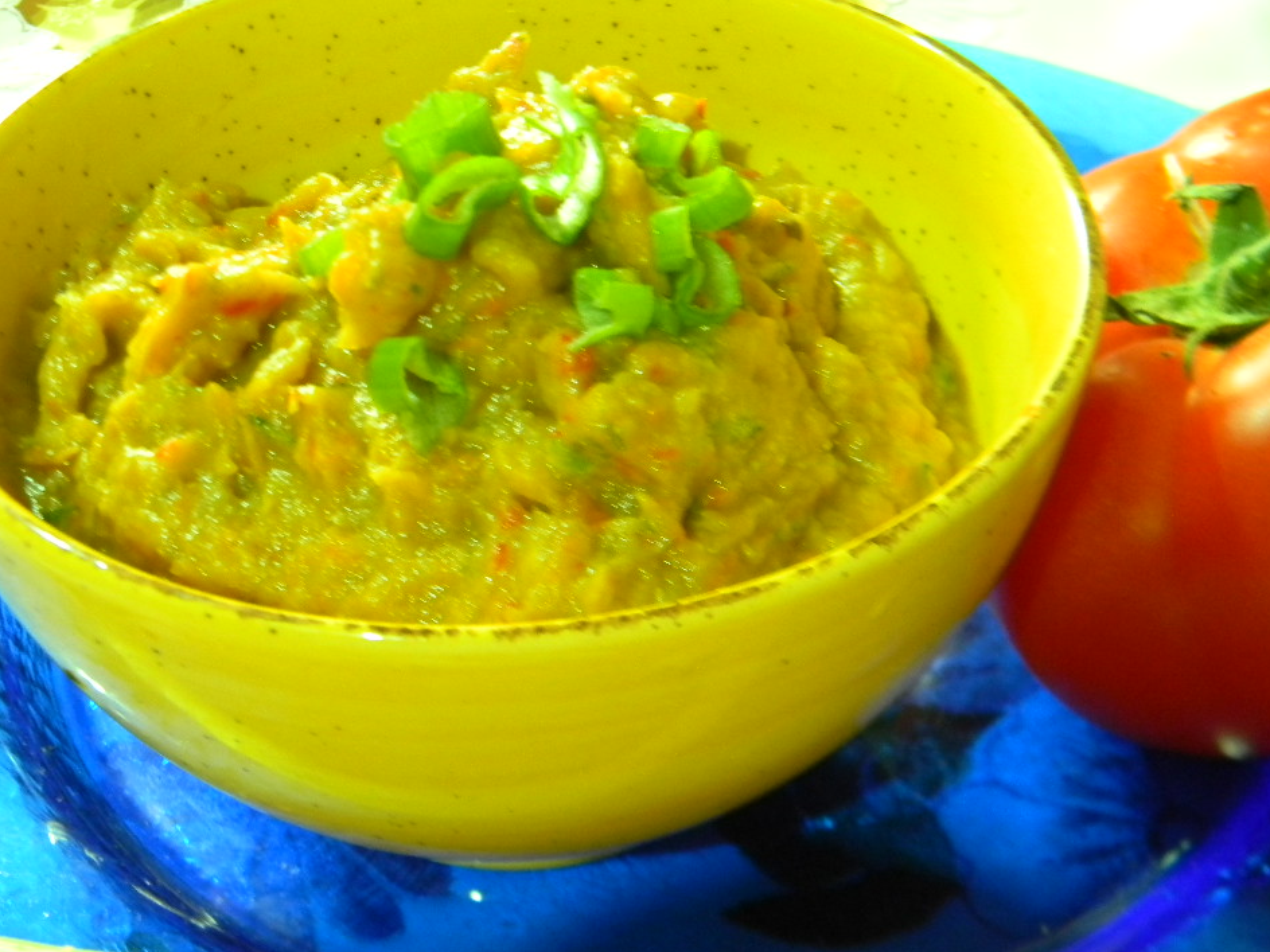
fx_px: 1871
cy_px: 463
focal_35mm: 51
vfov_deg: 28.6
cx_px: 600
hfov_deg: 37.5
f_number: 3.9
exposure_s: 1/8.6
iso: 400
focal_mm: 8.6
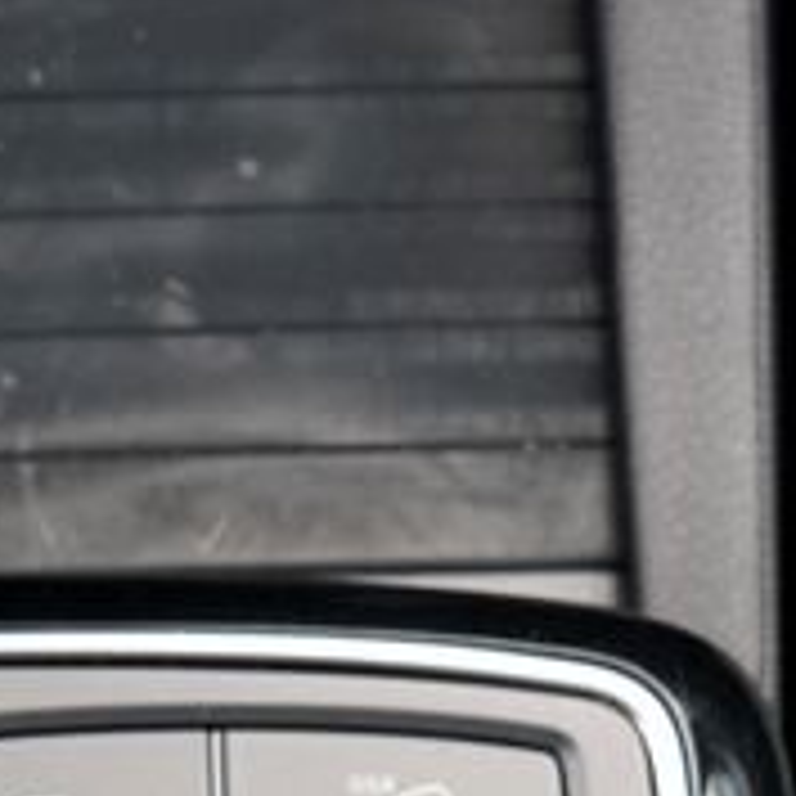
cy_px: 1230
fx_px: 3070
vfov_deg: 13.8
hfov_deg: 14.4
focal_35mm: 118
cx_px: -103
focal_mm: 24
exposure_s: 1/60
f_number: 4
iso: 400
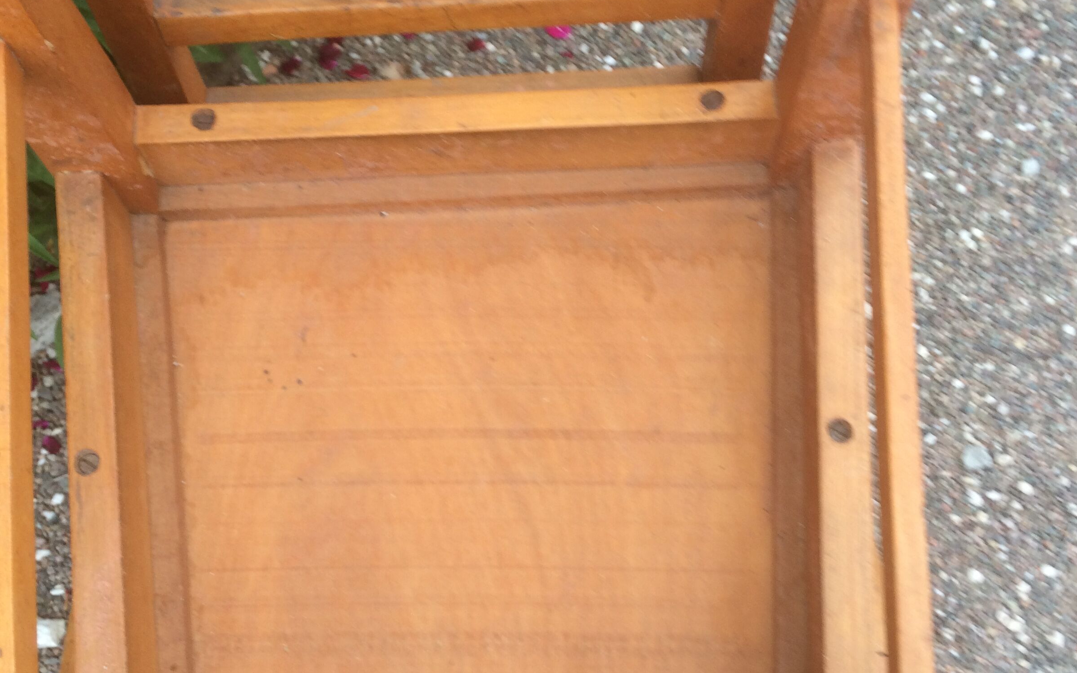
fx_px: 1233
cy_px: 414
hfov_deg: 47.2
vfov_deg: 30.4
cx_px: 551
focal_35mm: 42
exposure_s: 1/100
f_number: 2.2
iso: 40
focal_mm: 4.15
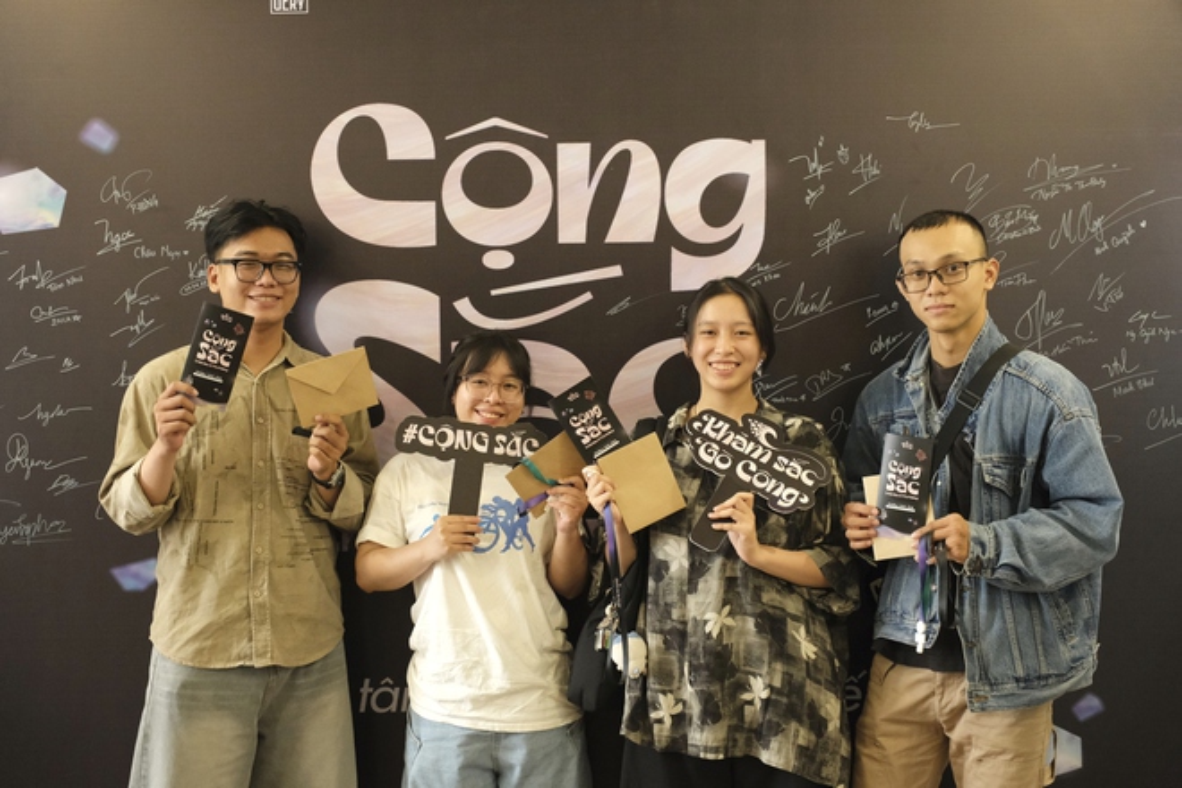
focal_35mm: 51
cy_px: 394
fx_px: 1674
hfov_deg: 38.9
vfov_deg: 26.5
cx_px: 591
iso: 4000
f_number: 4
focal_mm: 34
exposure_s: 1/160
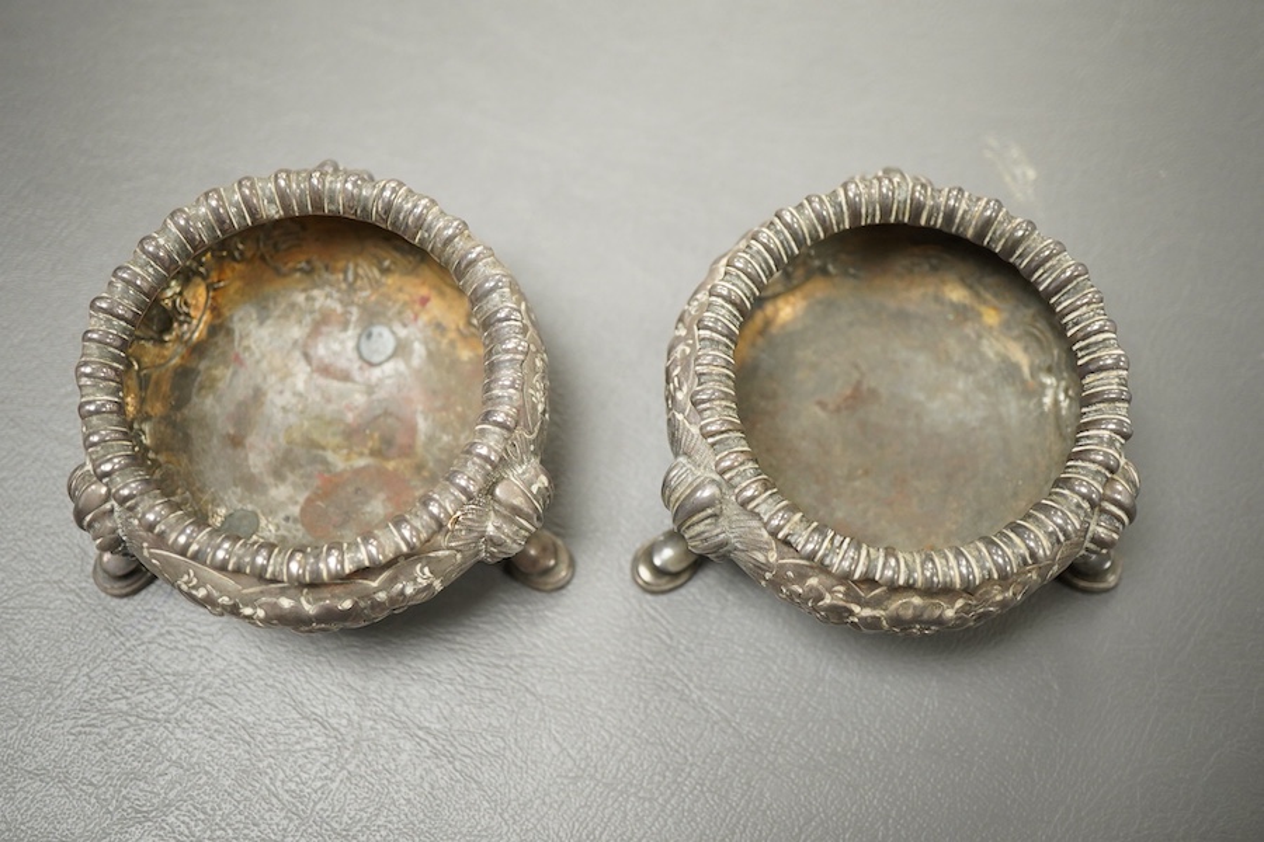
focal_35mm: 45
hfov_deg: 43.6
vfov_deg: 29.9
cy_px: 421
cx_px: 632
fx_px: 1580
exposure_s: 1/125
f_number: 5.6
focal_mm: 30
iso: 1600
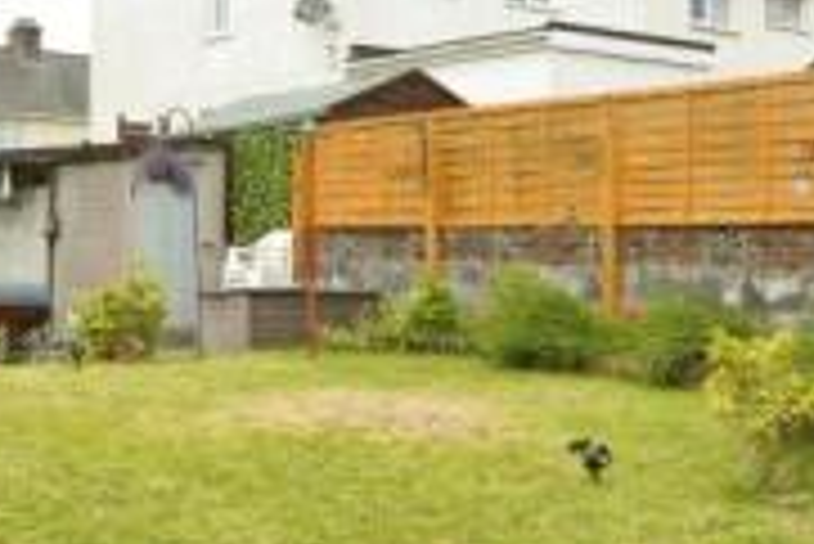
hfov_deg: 34.0
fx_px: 1312
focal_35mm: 58
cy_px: 223
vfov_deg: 23.4
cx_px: 250
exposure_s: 1/1600
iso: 2000
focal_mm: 16
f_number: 9
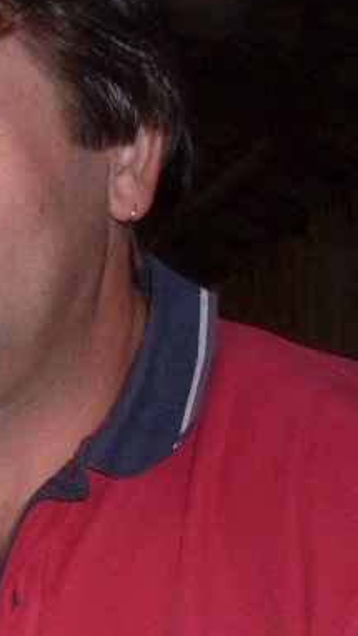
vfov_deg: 19.2
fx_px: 1872
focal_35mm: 111
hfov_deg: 10.3
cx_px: -281
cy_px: 456
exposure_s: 1/45
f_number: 2.8
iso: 100
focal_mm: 6.3
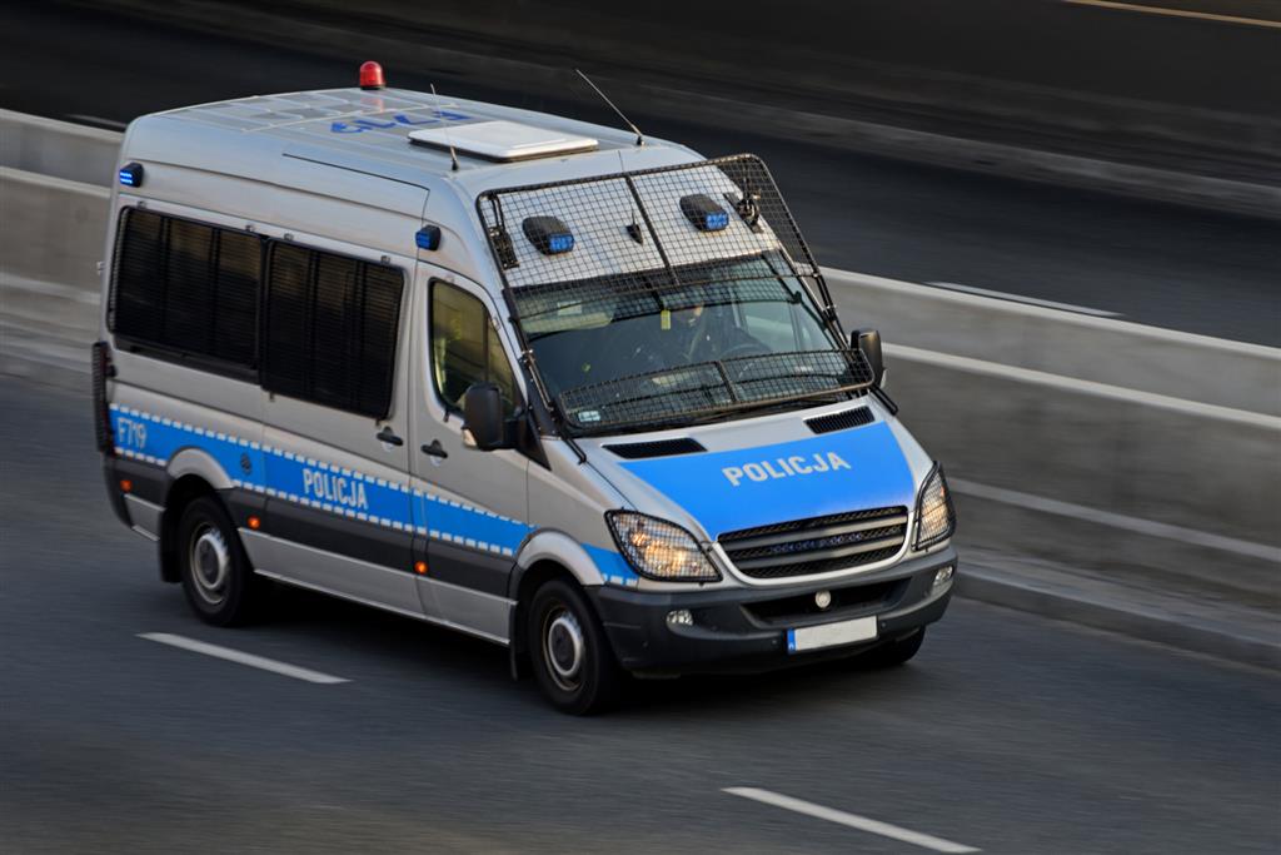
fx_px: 8896
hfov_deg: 8.2
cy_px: 428
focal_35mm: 250
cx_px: 640
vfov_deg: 5.5
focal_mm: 250
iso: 100
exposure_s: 1/160
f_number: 5.6
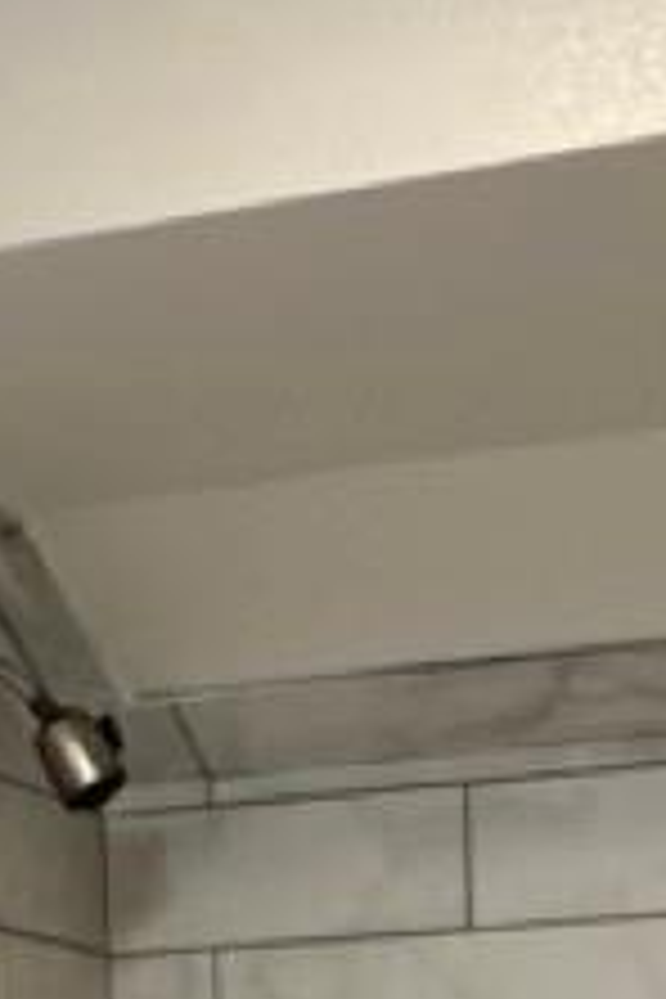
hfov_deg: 16.3
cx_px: 382
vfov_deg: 19.9
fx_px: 2331
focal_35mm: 84
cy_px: 1611
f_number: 2.2
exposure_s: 1/60
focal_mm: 2.22
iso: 250
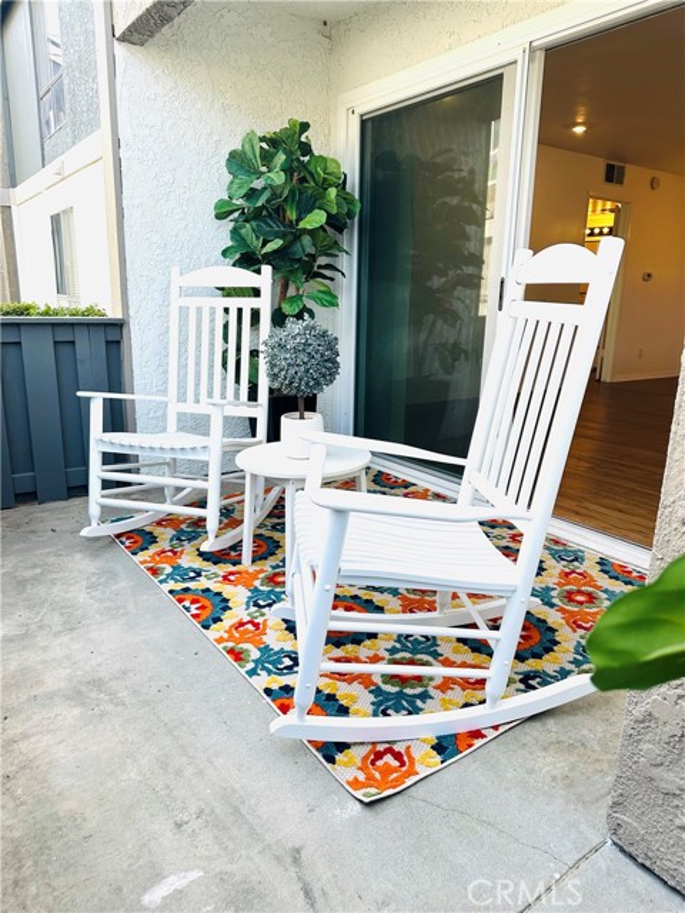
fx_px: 633
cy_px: 456
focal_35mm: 24
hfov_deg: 56.8
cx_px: 342
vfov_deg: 71.6
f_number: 1.78
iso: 80
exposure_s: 1/567
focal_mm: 6.86
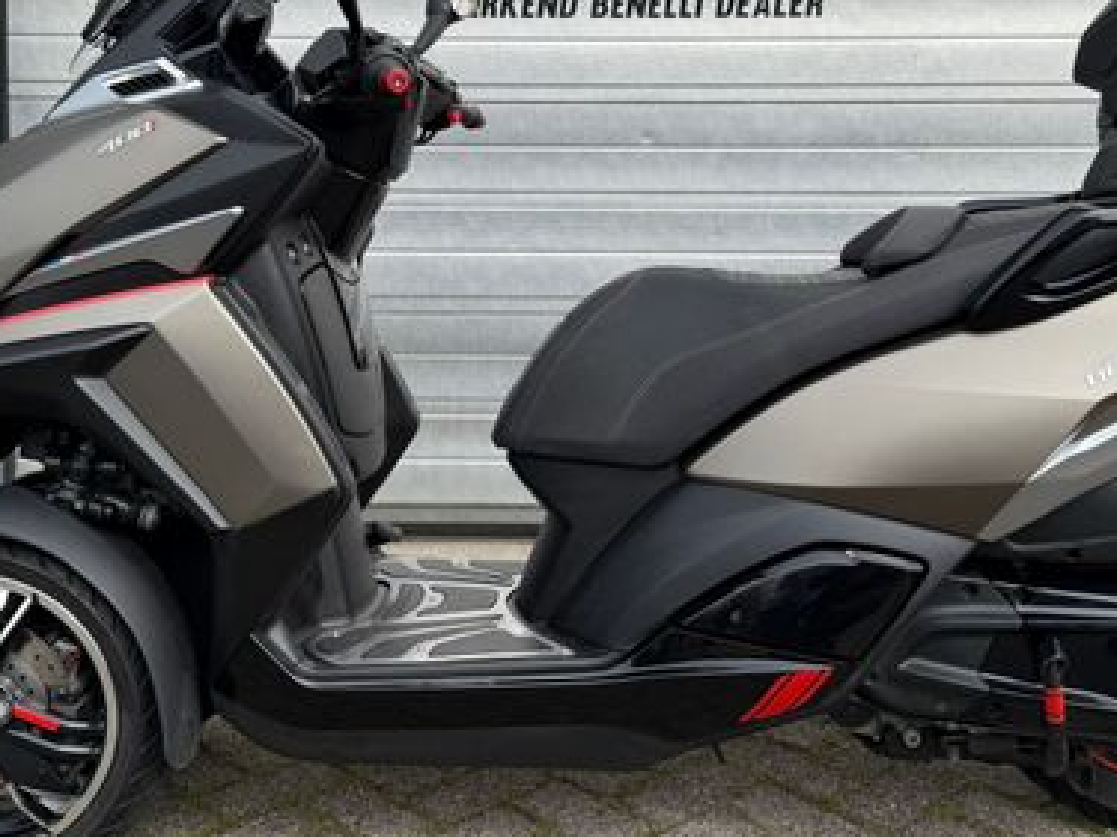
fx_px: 1323
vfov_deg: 34.7
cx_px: 584
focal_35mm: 41
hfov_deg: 45.8
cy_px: 256
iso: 80
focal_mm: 6.76
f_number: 1.78
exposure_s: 1/3279
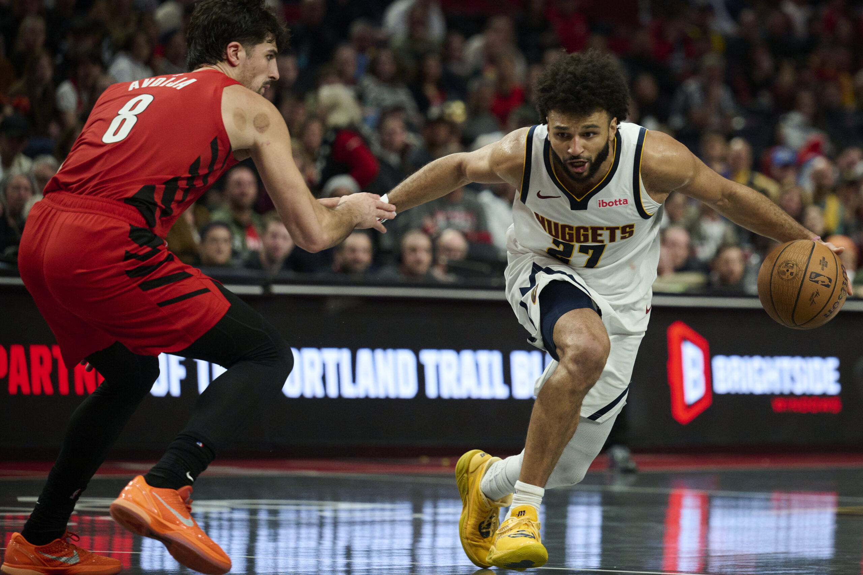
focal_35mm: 145
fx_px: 3476
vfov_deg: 9.5
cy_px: 288
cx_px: 432
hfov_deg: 14.2
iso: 4000
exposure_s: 1/1919
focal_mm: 145
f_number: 2.8
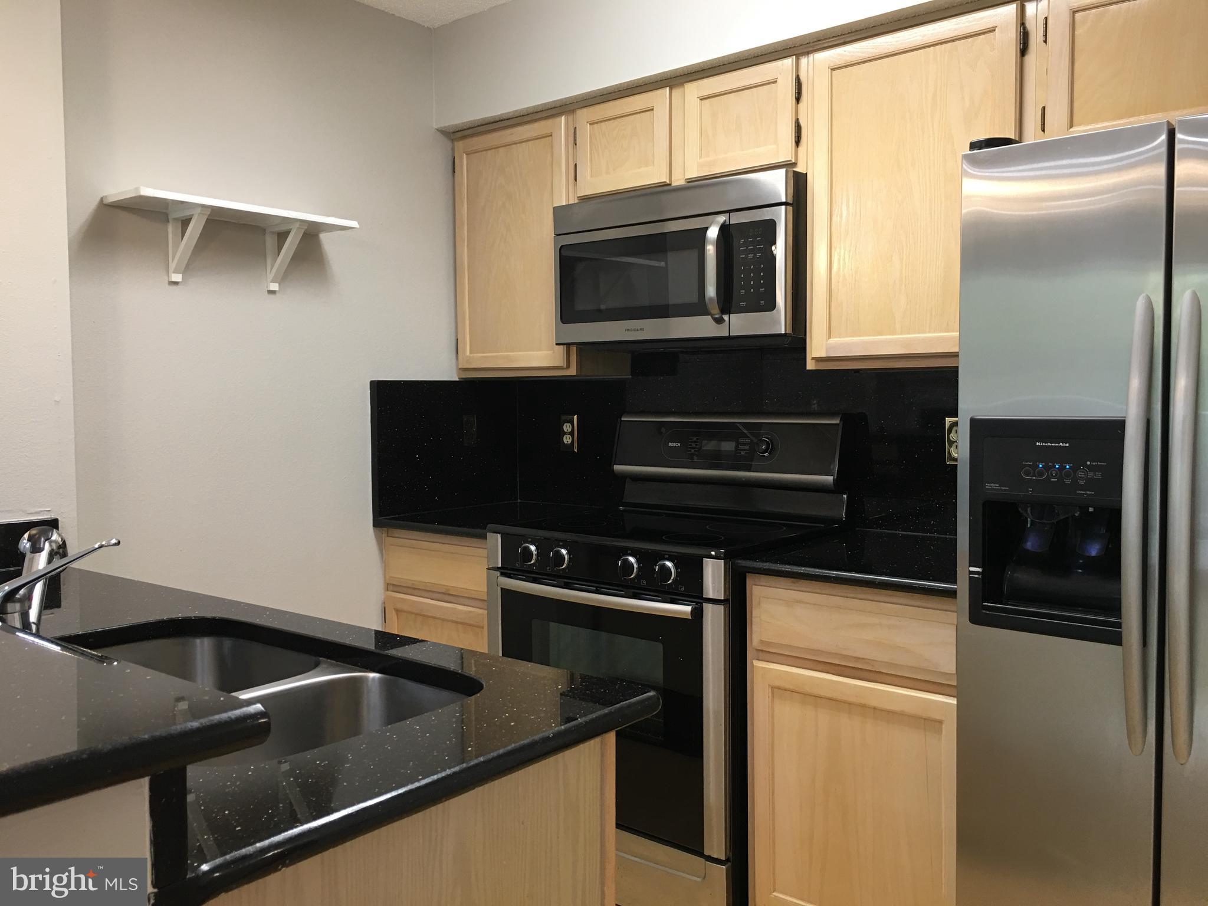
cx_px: 604
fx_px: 1012
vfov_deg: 48.2
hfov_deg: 61.7
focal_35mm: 29
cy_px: 453
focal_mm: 4.15
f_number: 2.2
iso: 40
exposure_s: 1/15
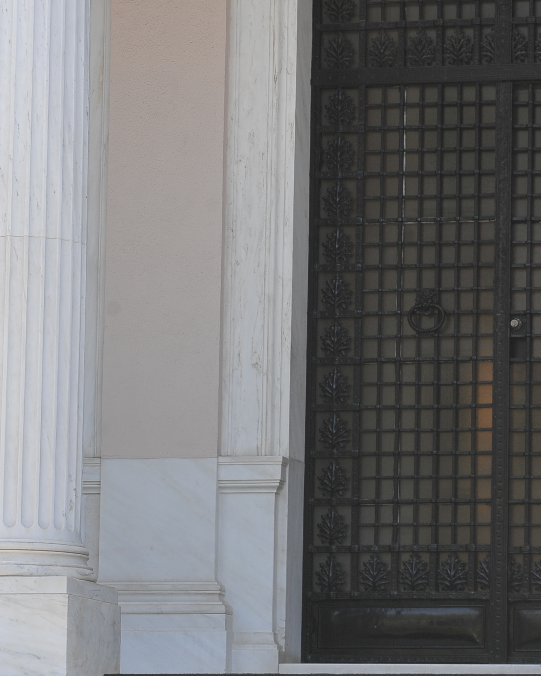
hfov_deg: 7.1
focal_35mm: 217
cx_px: 441
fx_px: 4344
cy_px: 304
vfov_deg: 8.9
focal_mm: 110
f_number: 7.1
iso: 400
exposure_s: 1/400
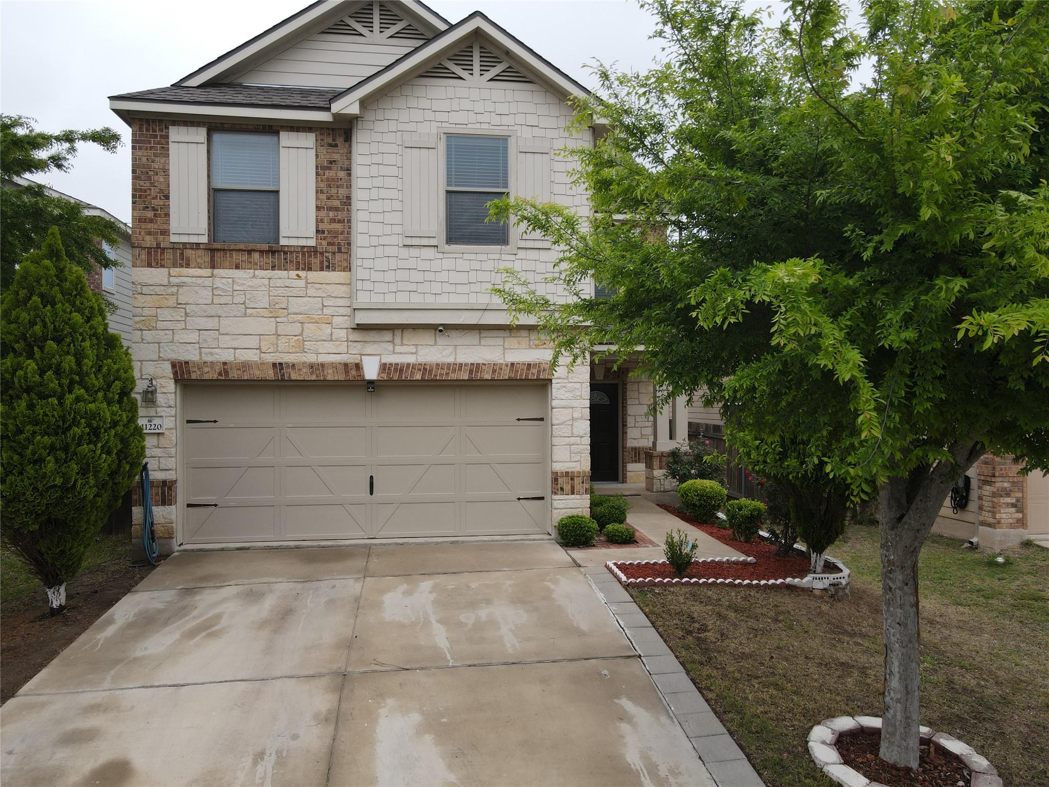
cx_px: 524
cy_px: 394
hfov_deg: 71.6
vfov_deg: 56.8
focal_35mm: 24
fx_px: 727
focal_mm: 4.5
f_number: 2.8
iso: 100
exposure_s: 1/320
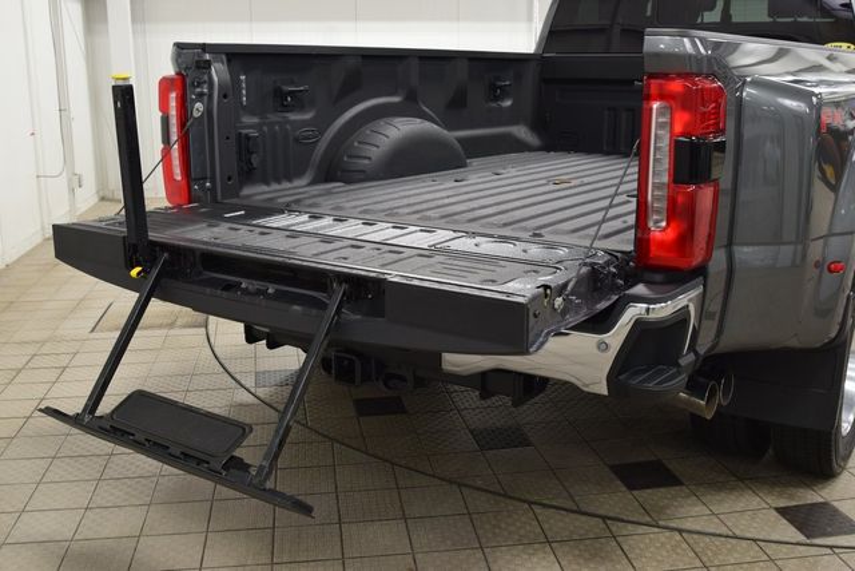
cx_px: 428
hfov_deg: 53.1
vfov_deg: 36.9
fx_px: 855
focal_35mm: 36
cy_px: 286
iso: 640
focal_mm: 24
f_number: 6.3
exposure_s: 1/15
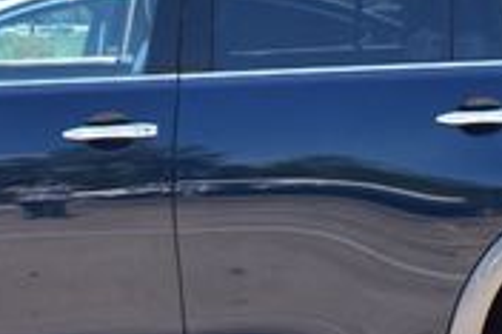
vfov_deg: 9.6
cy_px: 166
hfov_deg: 14.5
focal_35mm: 142
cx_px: 203
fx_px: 1978
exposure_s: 1/320
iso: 400
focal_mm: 26
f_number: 10
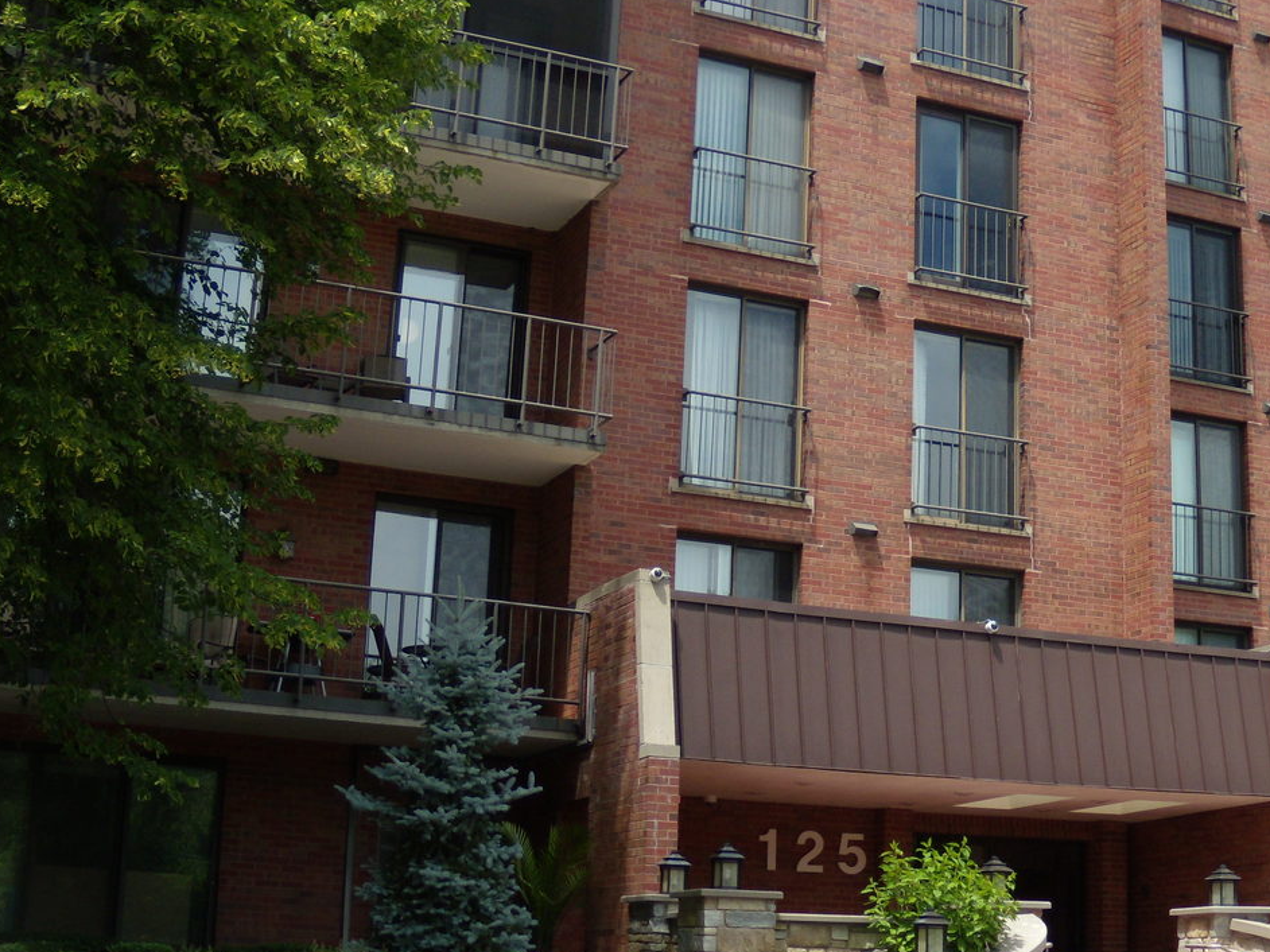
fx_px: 2018
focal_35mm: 55
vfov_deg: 26.5
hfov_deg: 34.3
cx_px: 941
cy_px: 439
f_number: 3.6
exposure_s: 1/500
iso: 80
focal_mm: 6.4
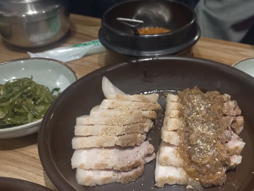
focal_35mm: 41
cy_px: 151
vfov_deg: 34.2
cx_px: 161
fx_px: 301
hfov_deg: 45.3
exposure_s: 1/60
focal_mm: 4.6
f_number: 1.8
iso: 200
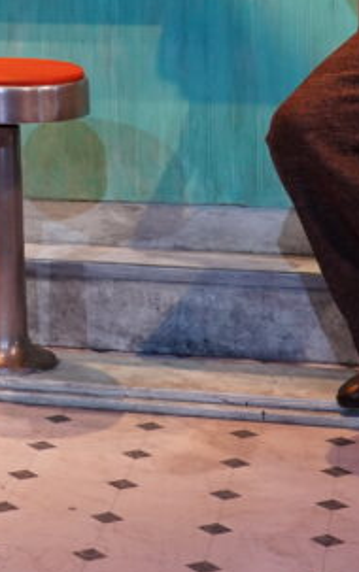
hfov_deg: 10.8
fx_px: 1827
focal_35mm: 117
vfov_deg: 17.4
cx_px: -204
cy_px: -10
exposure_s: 1/640
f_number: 4
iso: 2500
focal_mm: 34
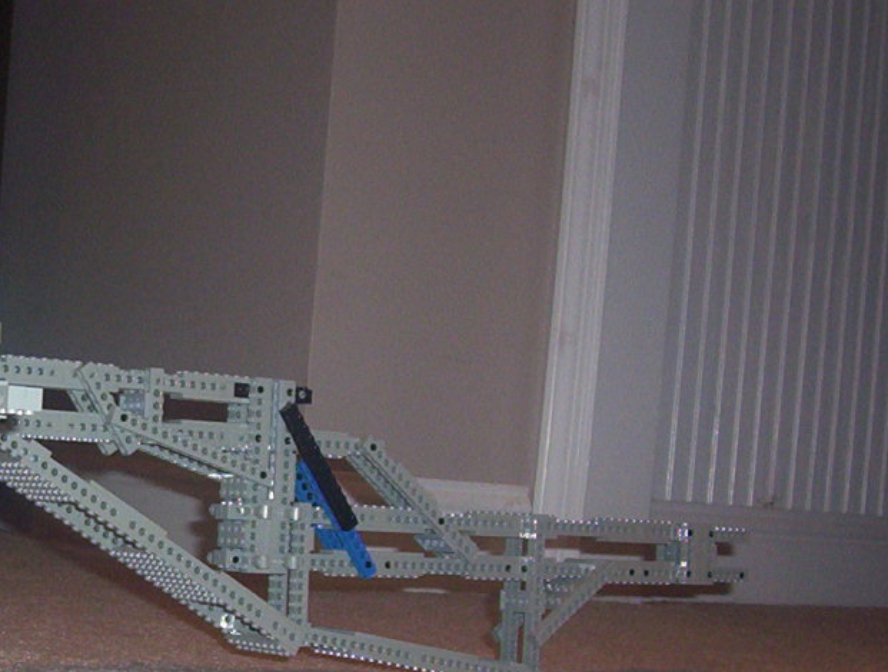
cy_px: 433
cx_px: 80
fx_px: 2110
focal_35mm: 82
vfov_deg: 18.1
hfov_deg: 23.1
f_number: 2.73
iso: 140
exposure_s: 1/60
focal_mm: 5.77
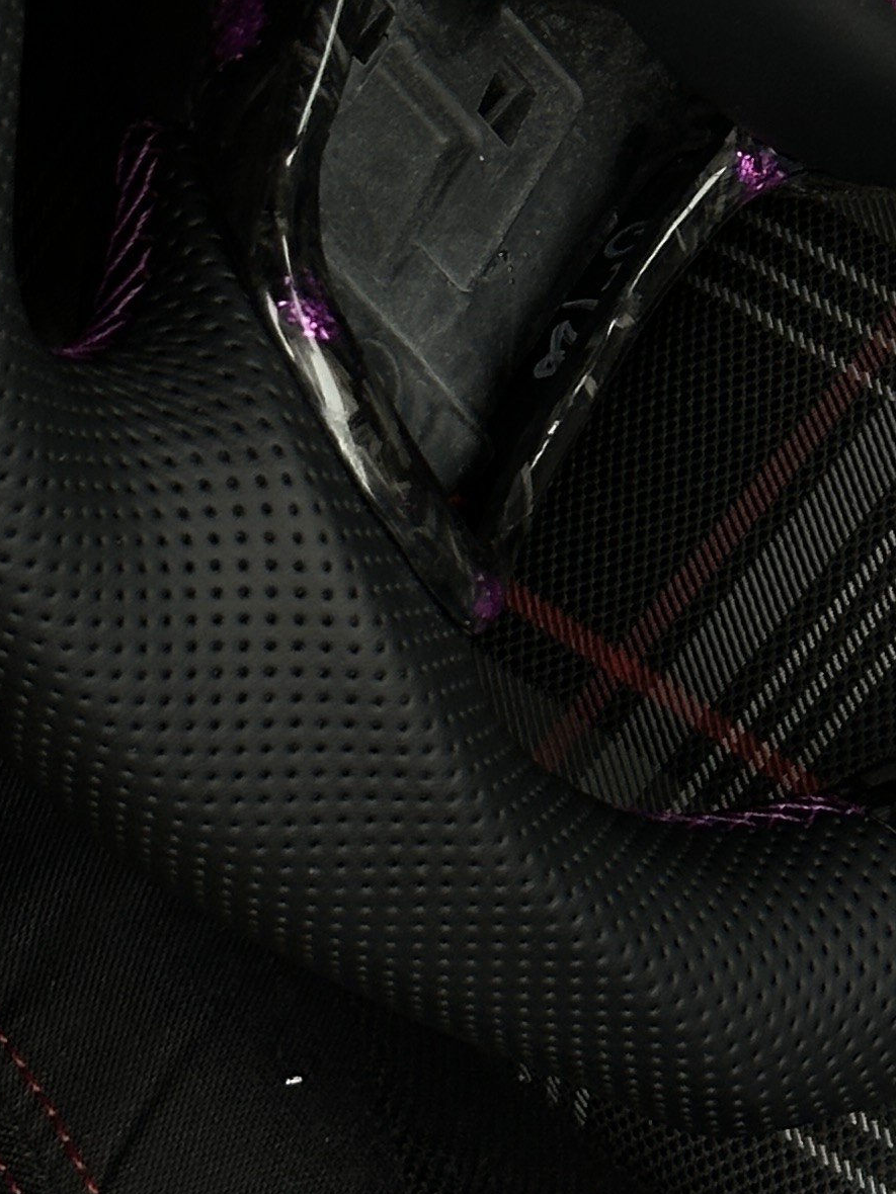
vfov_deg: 11.6
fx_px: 5660
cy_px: -471
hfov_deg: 9.0
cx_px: 985
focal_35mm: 164
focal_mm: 6.86
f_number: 1.78
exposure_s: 1/64
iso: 80
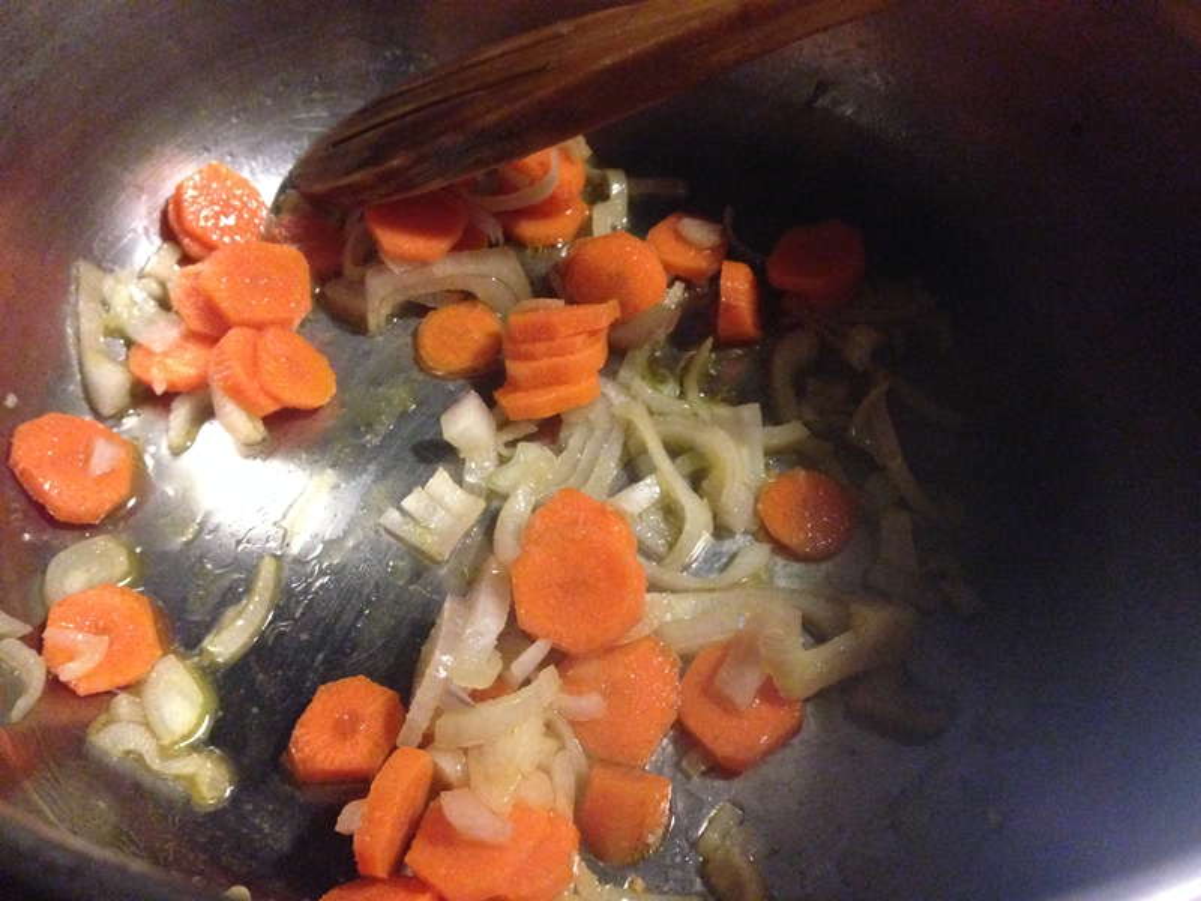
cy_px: 450
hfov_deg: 55.4
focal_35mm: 33
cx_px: 600
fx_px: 1145
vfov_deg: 42.9
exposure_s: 1/15
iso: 800
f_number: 2.4
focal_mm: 4.12
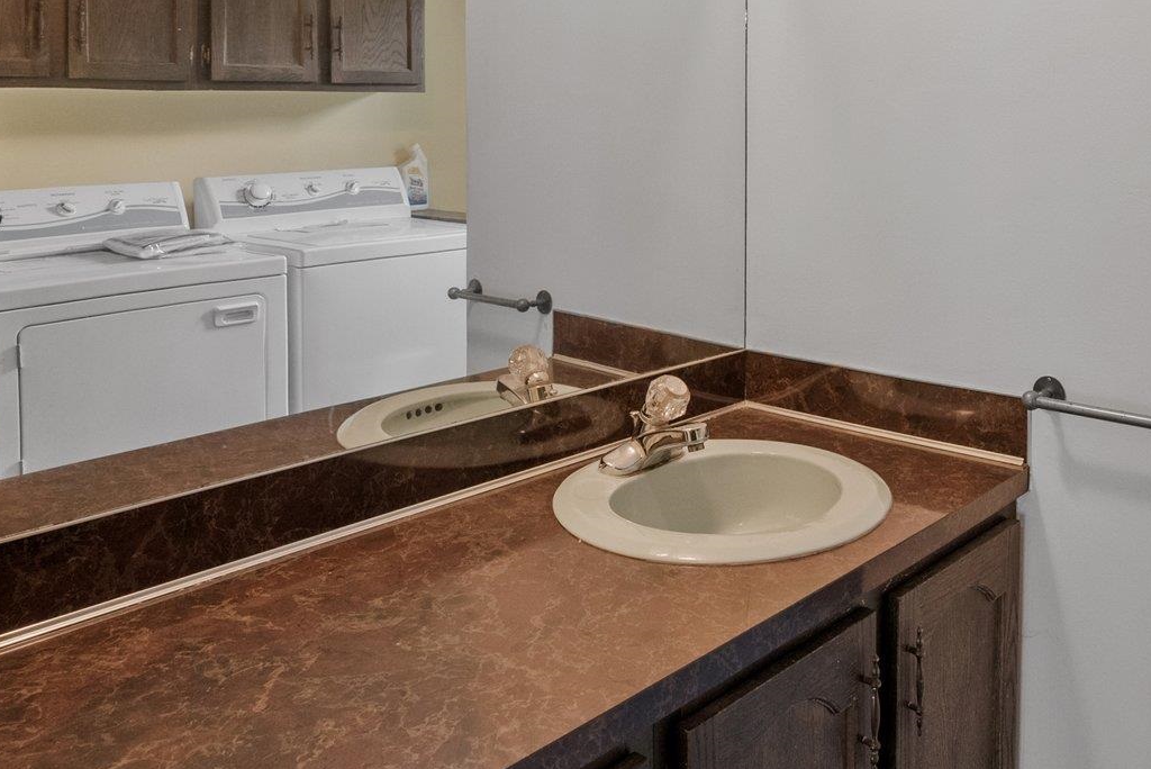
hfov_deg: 57.0
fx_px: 1024
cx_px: 796
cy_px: 65
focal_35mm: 32
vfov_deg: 38.1
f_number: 8
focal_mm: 16
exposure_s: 1/5
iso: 800
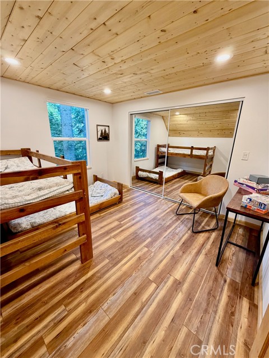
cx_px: 134
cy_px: 179
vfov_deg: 102.1
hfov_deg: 85.7
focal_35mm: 14
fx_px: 145
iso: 250
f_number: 2.2
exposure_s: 1/60
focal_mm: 2.22
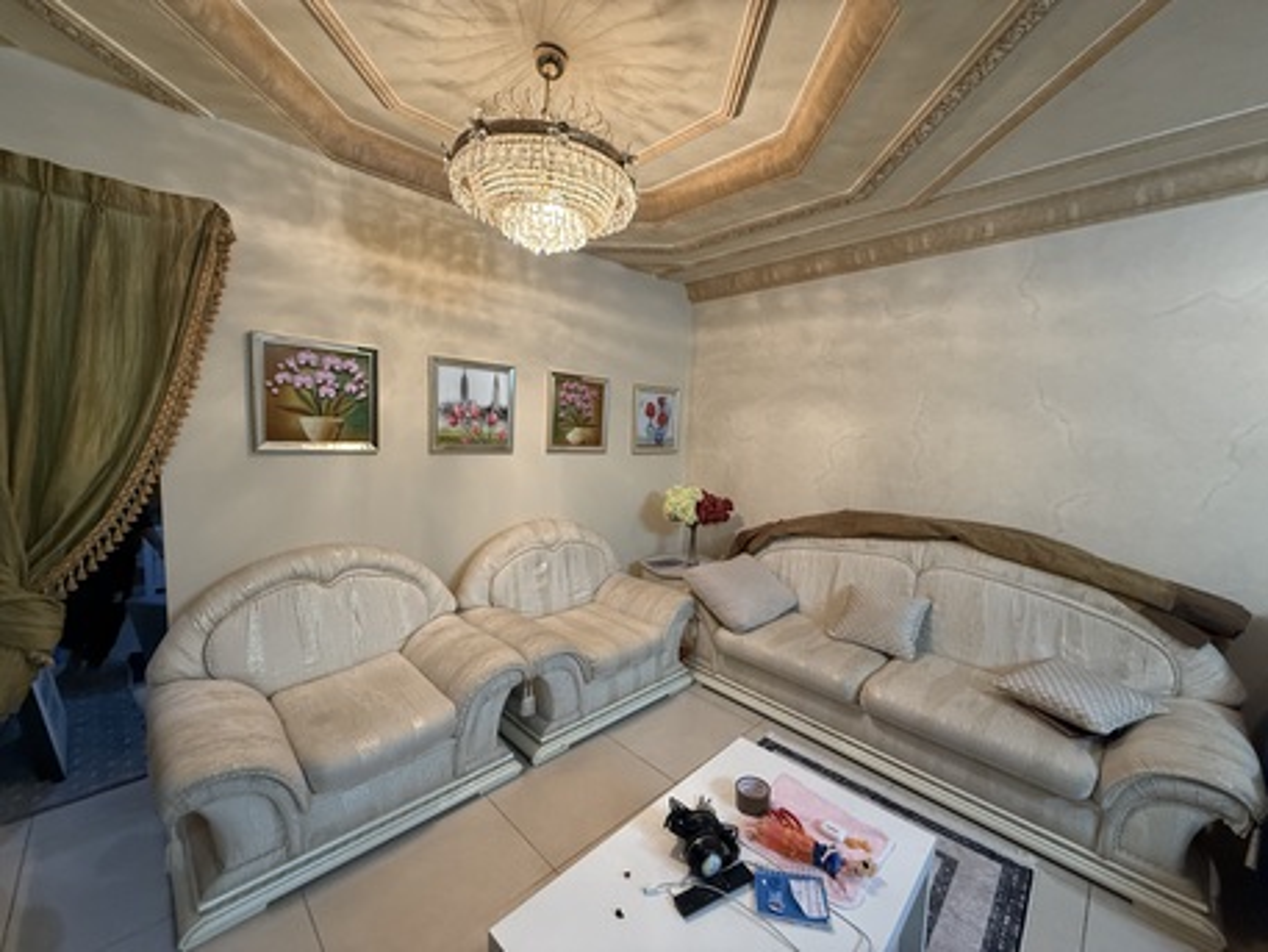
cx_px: 634
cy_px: 476
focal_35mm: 14
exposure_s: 1/60
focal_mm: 2.22
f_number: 2.2
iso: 250
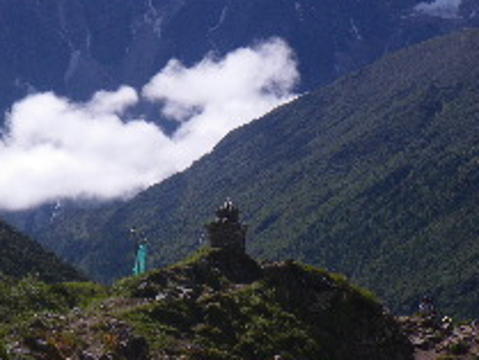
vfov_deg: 13.0
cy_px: 151
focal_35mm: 114
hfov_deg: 17.2
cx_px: 188
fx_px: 1578
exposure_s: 1/320
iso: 50
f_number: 5.5
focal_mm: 11.1
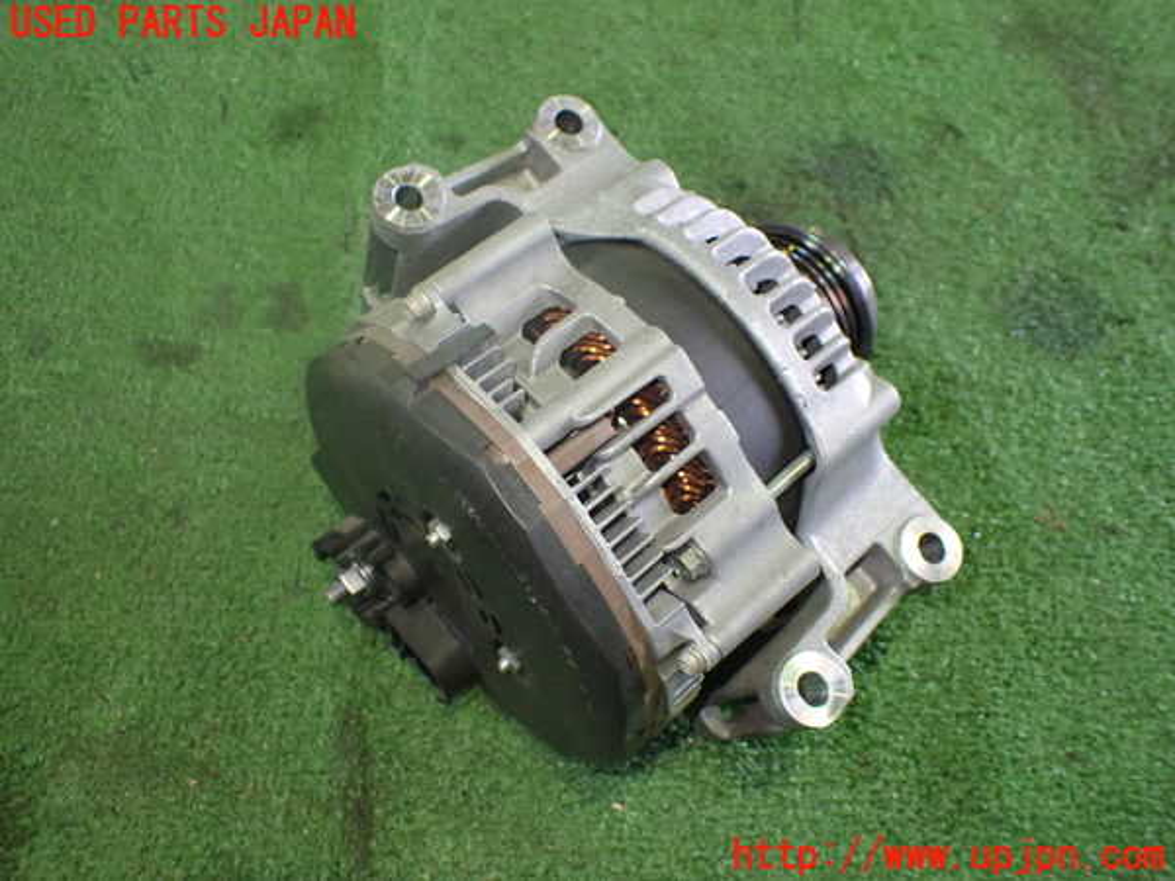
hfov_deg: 60.0
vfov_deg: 46.8
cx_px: 588
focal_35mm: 30
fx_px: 1018
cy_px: 440
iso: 800
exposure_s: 1/60
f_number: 2.3
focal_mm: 5.4
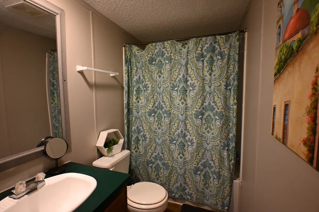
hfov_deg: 90.0
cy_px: 106
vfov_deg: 67.3
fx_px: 159
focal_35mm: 18
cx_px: 160
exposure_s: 1/125
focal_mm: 12
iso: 1250
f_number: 3.5
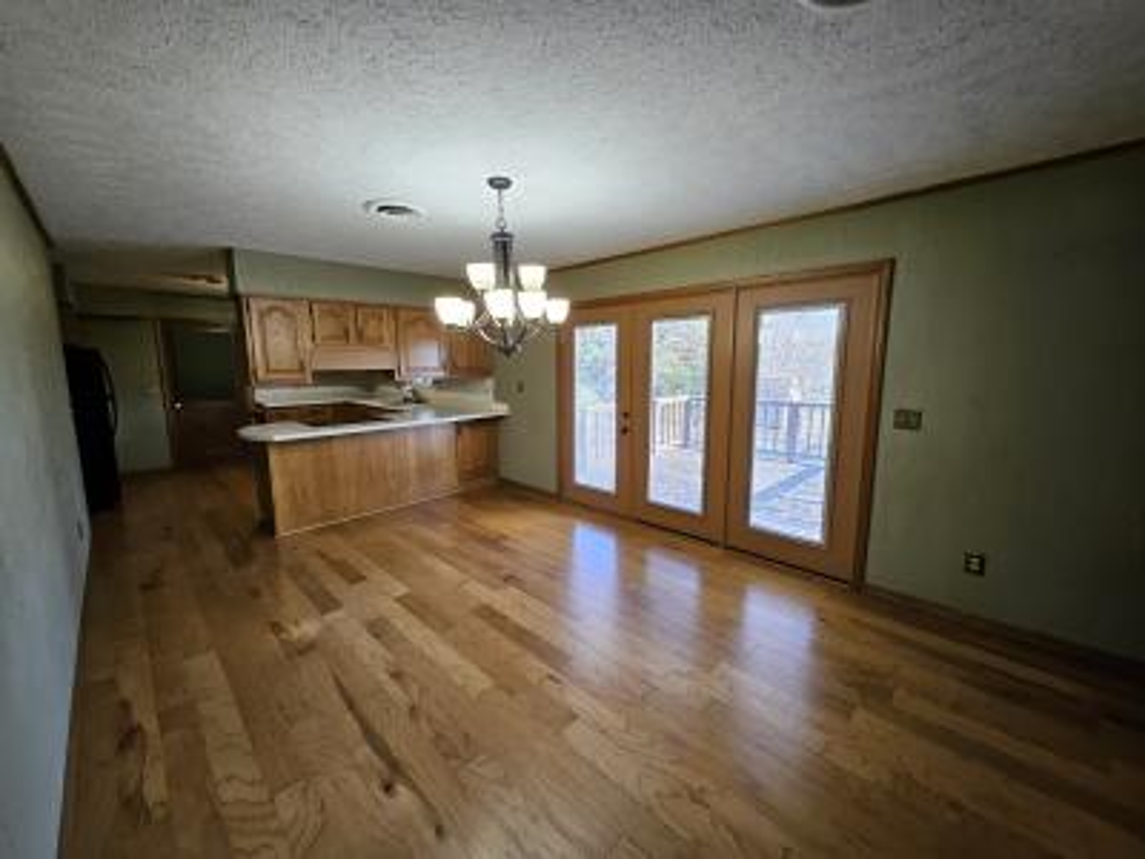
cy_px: 430
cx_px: 572
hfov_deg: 106.2
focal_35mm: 13
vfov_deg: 89.9
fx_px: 430
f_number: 2.2
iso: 160
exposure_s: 1/60
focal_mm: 1.74
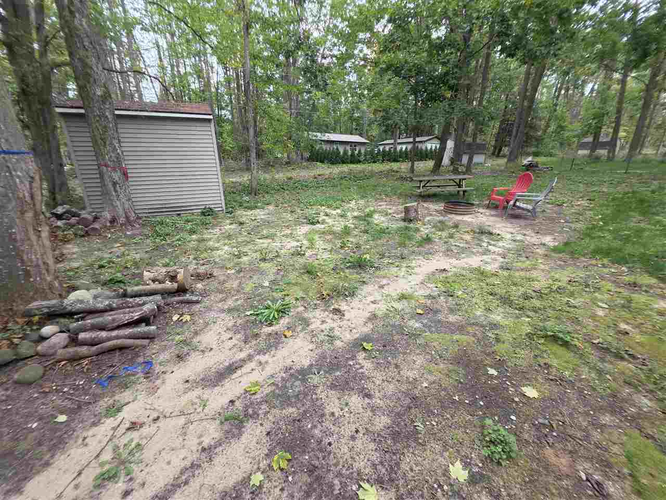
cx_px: 333
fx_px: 250
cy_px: 250
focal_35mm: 13
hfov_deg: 106.2
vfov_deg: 89.9
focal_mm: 2.2
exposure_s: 1/120
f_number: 1.9
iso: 40
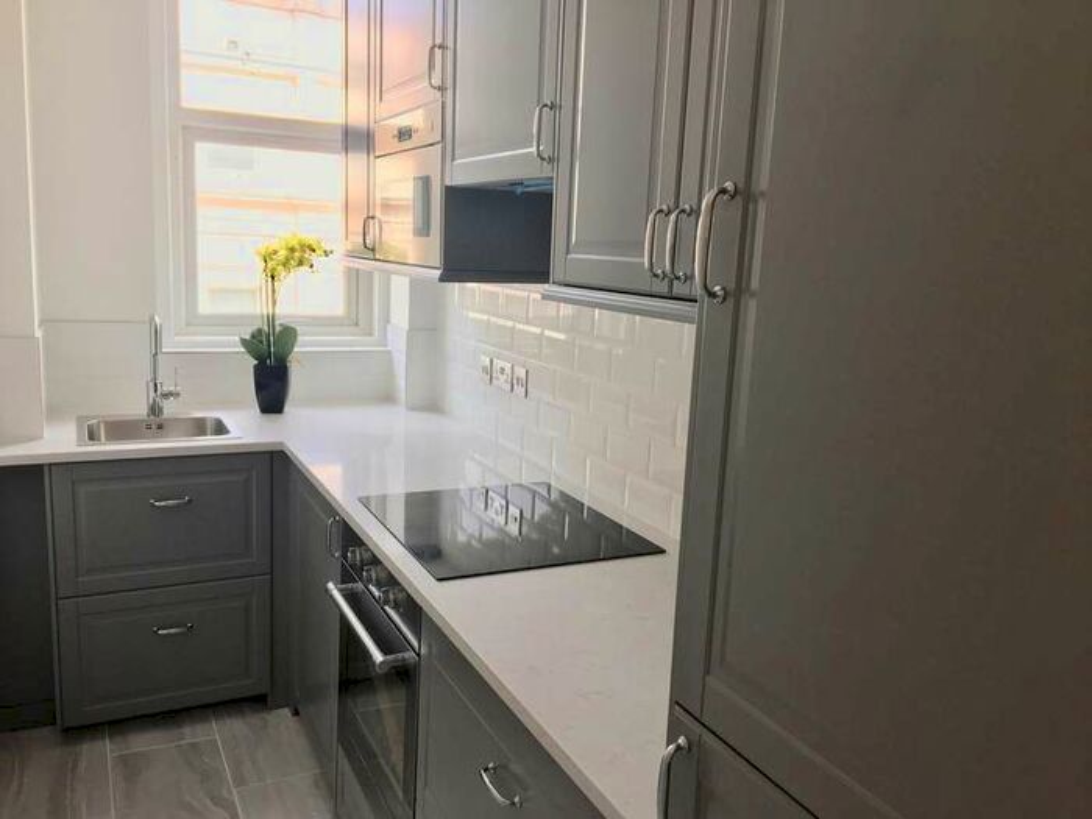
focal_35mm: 29
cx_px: 546
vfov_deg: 48.2
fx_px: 915
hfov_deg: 61.7
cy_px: 410
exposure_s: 1/100
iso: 25
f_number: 2.2
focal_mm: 4.15
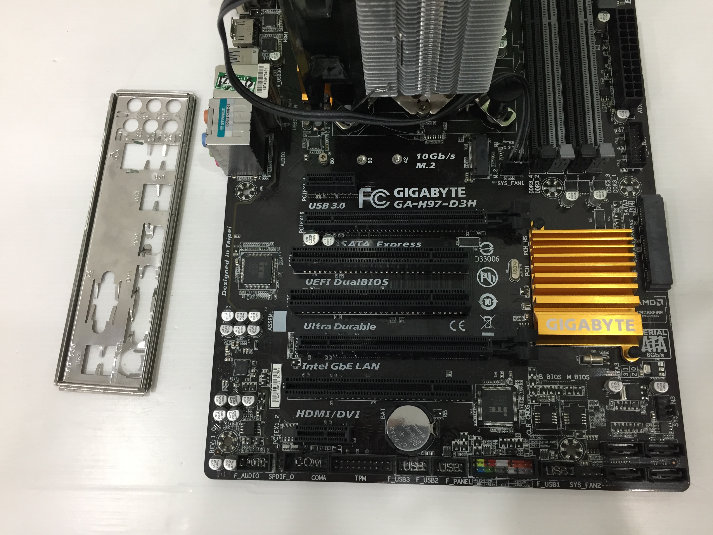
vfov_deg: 48.2
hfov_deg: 61.7
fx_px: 597
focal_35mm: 29
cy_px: 268
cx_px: 356
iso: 125
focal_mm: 4.15
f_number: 2.2
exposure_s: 1/33
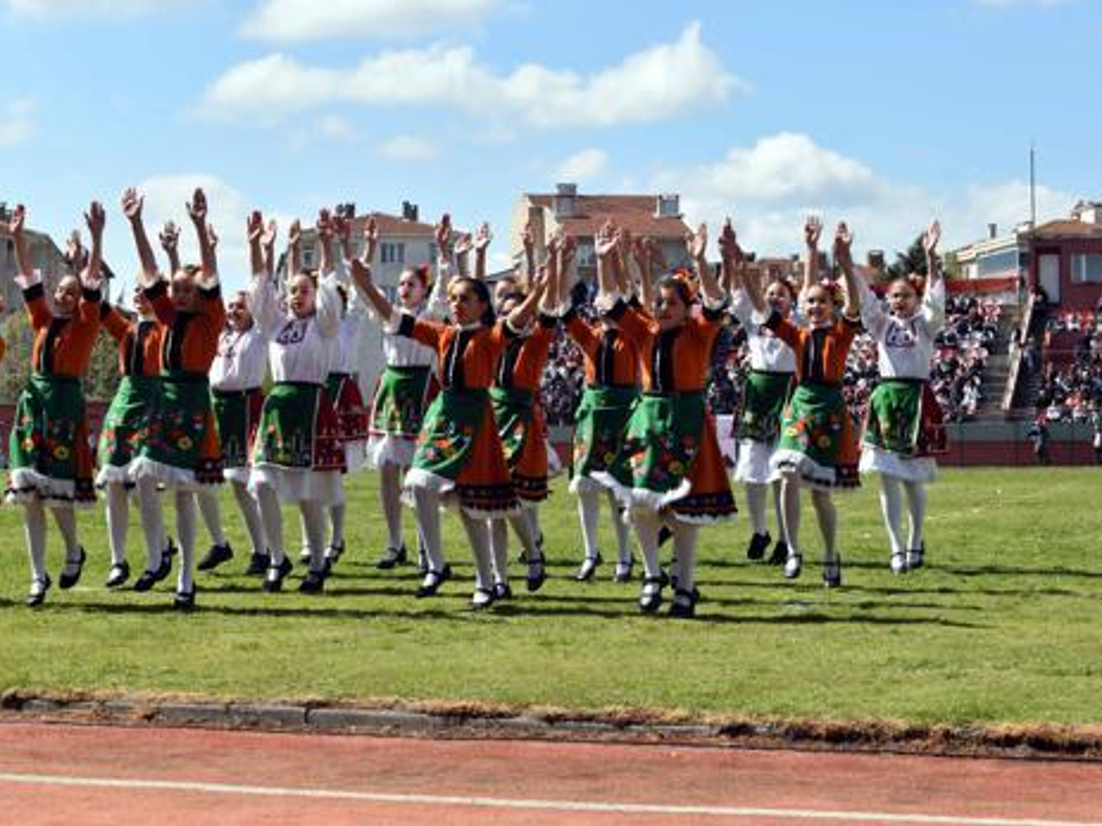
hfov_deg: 26.5
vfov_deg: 20.0
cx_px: 487
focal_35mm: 74
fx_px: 2341
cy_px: 412
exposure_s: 1/400
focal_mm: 45
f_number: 10
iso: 200
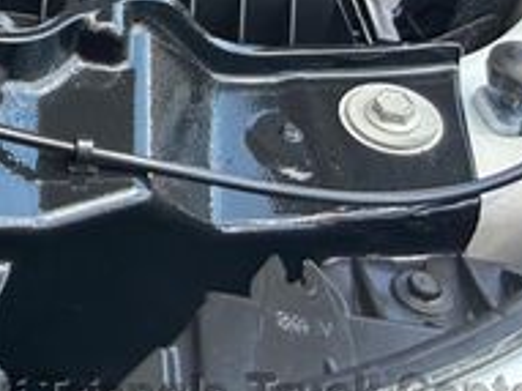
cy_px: -202
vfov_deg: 15.6
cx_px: -224
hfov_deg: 19.9
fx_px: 1311
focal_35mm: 87
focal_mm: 5.7
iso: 50
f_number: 1.5
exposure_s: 1/411
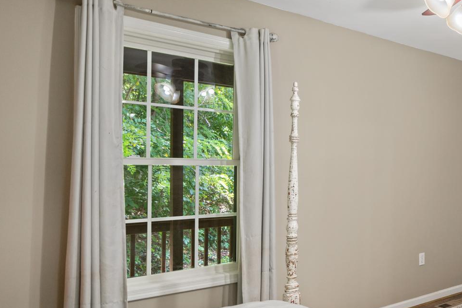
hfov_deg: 46.4
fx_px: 436
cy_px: 161
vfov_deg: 38.8
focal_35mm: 34
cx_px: 465
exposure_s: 1/13
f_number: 4
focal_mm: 16
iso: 250
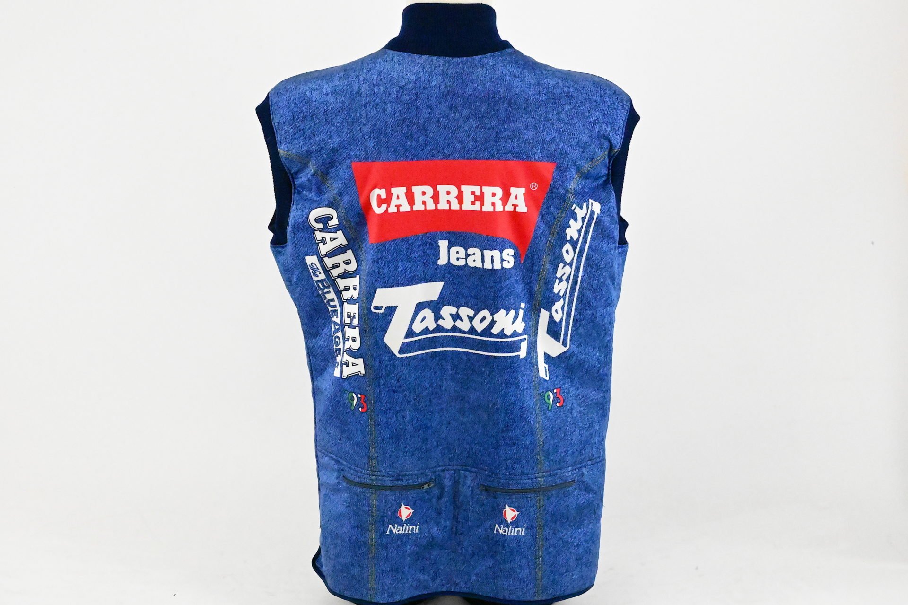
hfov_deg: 28.9
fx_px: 1765
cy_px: 302
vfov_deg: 19.4
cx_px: 454
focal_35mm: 70
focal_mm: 70
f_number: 20
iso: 51200
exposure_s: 1/640
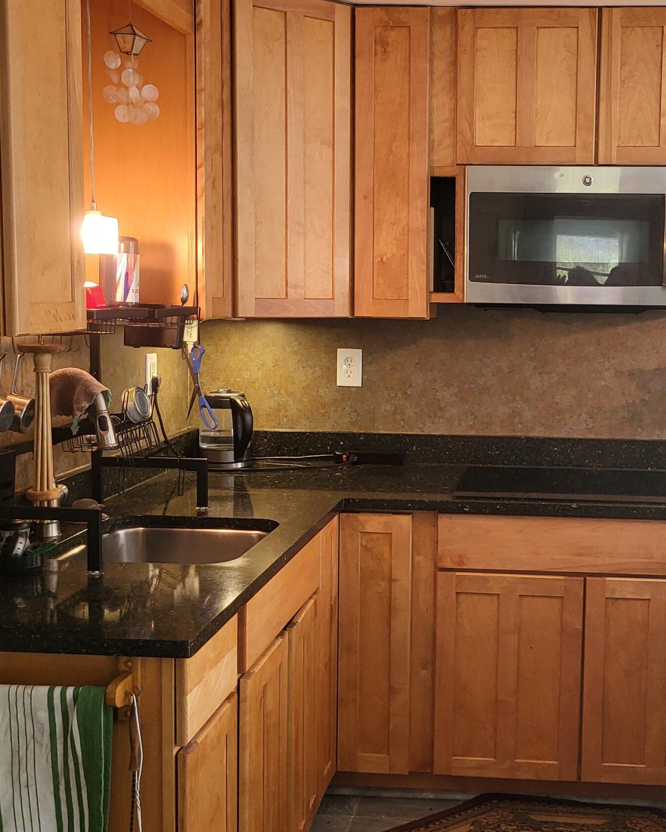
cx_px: 484
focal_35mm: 45
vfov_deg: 41.2
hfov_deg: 32.9
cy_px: 418
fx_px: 1109
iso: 250
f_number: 1.8
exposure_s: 1/60
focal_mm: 5.4
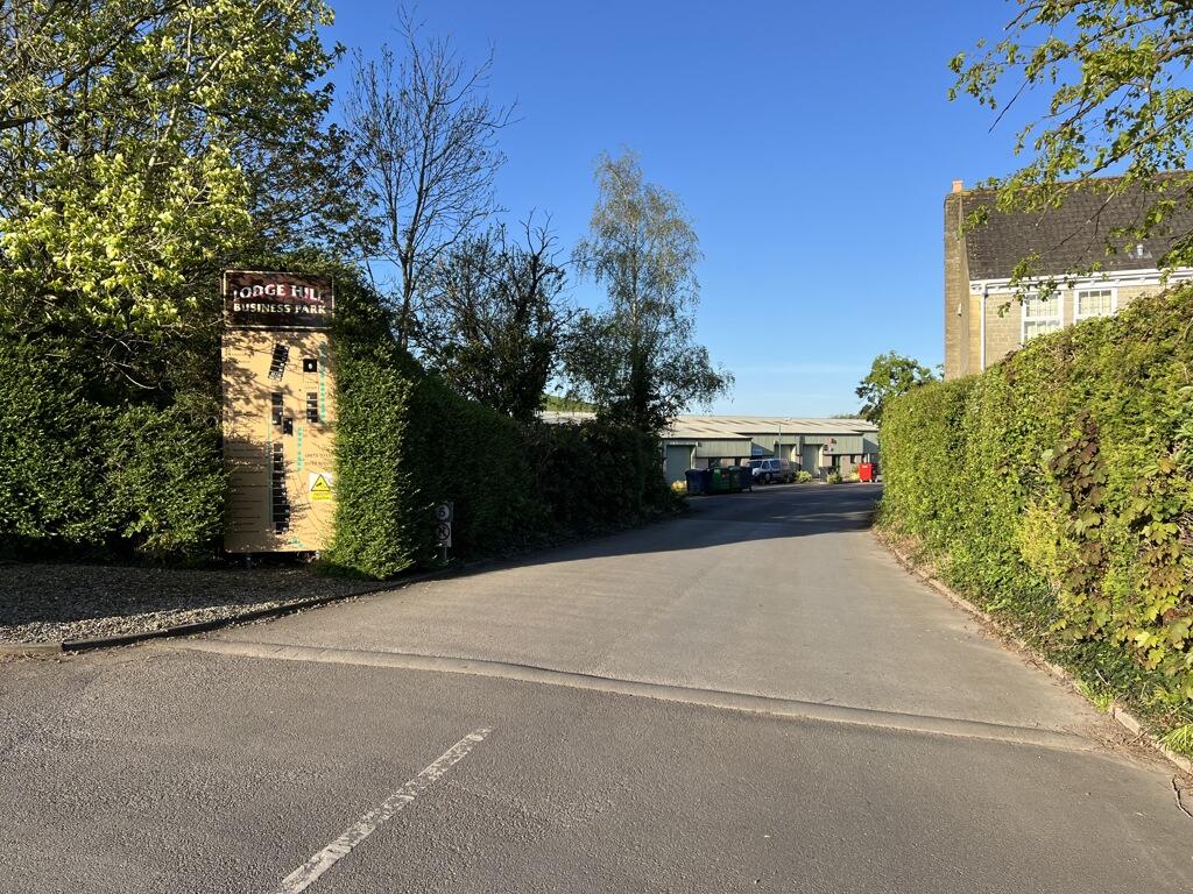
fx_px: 896
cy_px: 447
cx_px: 596
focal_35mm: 26
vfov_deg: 53.1
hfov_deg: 67.3
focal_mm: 5.7
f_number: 1.5
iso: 50
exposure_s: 1/2353
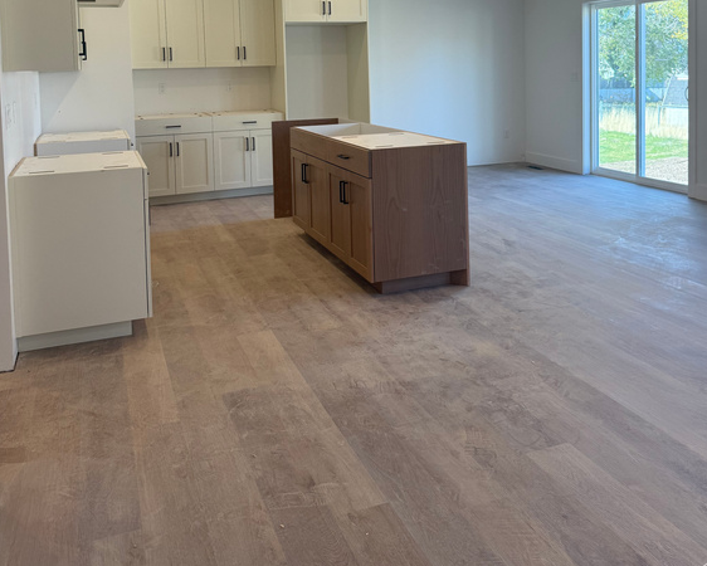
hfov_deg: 55.6
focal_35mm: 32
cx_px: 359
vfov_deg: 43.3
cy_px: 98
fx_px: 670
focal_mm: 6.76
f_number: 1.78
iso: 100
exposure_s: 1/252
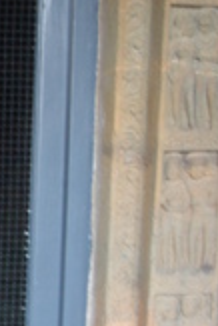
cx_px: -92
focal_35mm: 106
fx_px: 961
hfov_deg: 12.4
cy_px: 236
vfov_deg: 19.2
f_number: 4
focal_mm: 24
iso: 800
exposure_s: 1/6
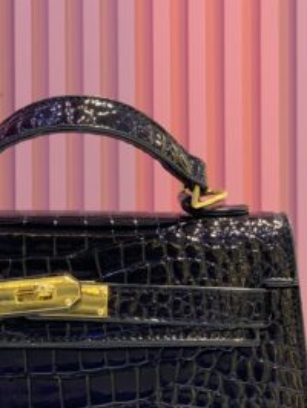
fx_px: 1322
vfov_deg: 17.5
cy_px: 237
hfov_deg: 13.2
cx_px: 72
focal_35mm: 112
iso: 100
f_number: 2.4
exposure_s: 1/50
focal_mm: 6
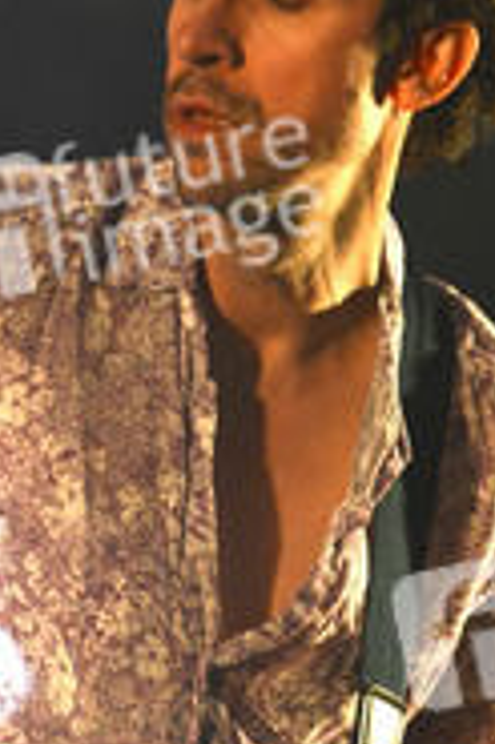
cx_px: 233
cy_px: 414
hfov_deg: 7.4
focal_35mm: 186
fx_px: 3843
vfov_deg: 11.1
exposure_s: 1/200
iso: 1000
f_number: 2.8
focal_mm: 86
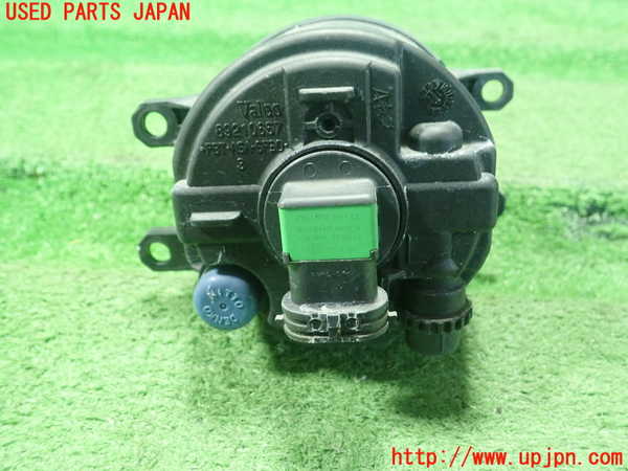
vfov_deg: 46.8
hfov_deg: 60.0
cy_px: 236
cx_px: 314
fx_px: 544
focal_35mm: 30
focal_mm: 5.5
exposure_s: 1/80
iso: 800
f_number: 2.3
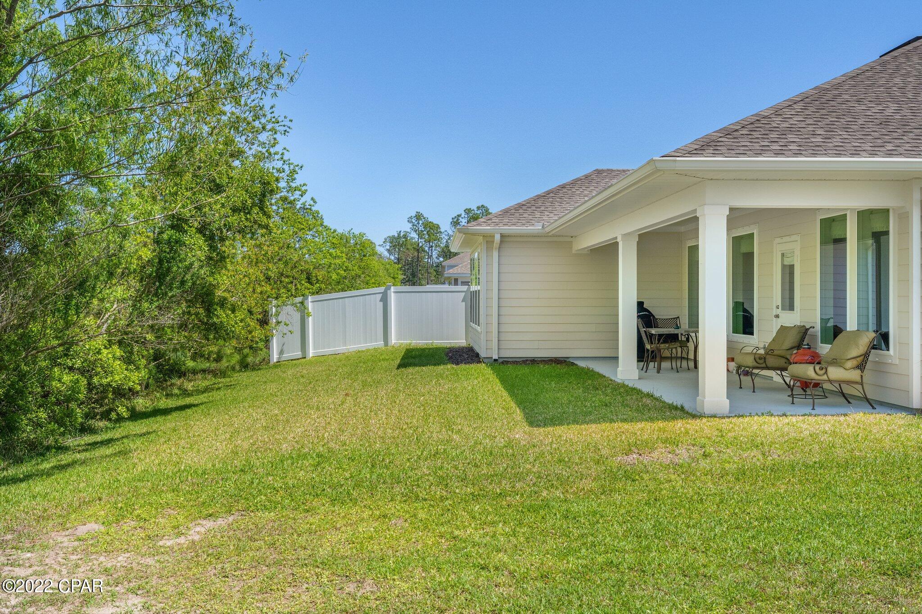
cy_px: 307
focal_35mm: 34
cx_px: 461
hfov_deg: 55.8
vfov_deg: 38.9
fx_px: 871
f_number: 9
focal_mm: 23
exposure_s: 1/1250
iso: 500
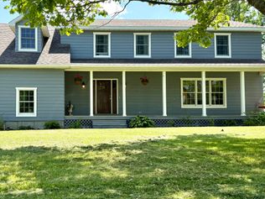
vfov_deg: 37.7
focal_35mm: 38
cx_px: 88
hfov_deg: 48.2
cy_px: 100
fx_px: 291
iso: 100
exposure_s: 1/1812
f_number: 1.78
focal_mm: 6.76
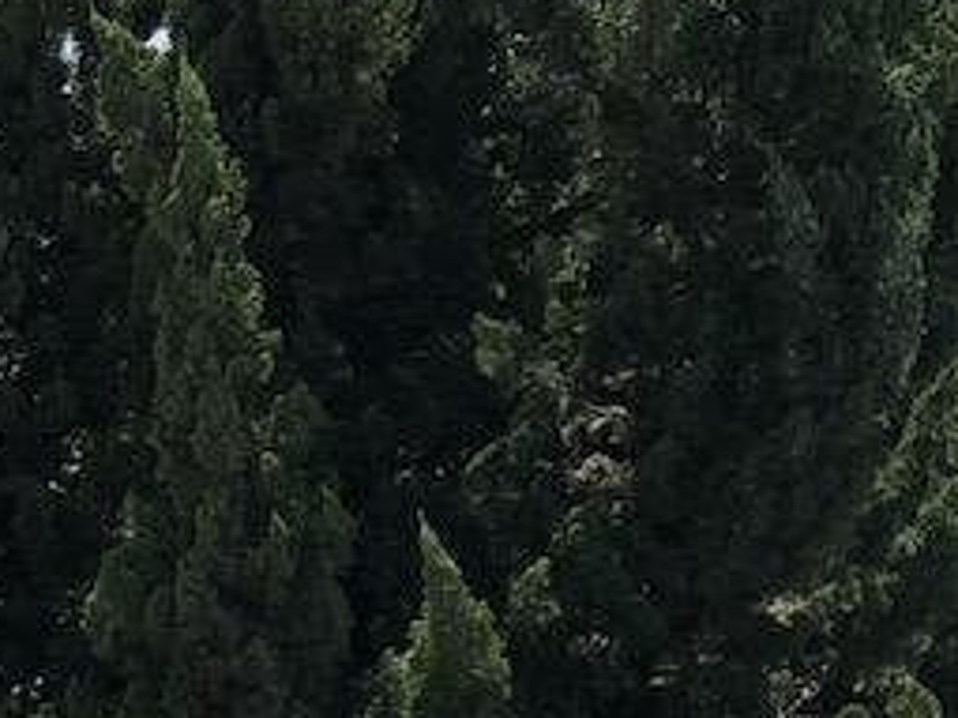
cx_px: -663
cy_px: 665
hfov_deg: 15.0
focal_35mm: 117
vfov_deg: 12.5
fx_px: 3236
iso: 20
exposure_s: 1/1656
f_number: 1.8
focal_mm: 3.99
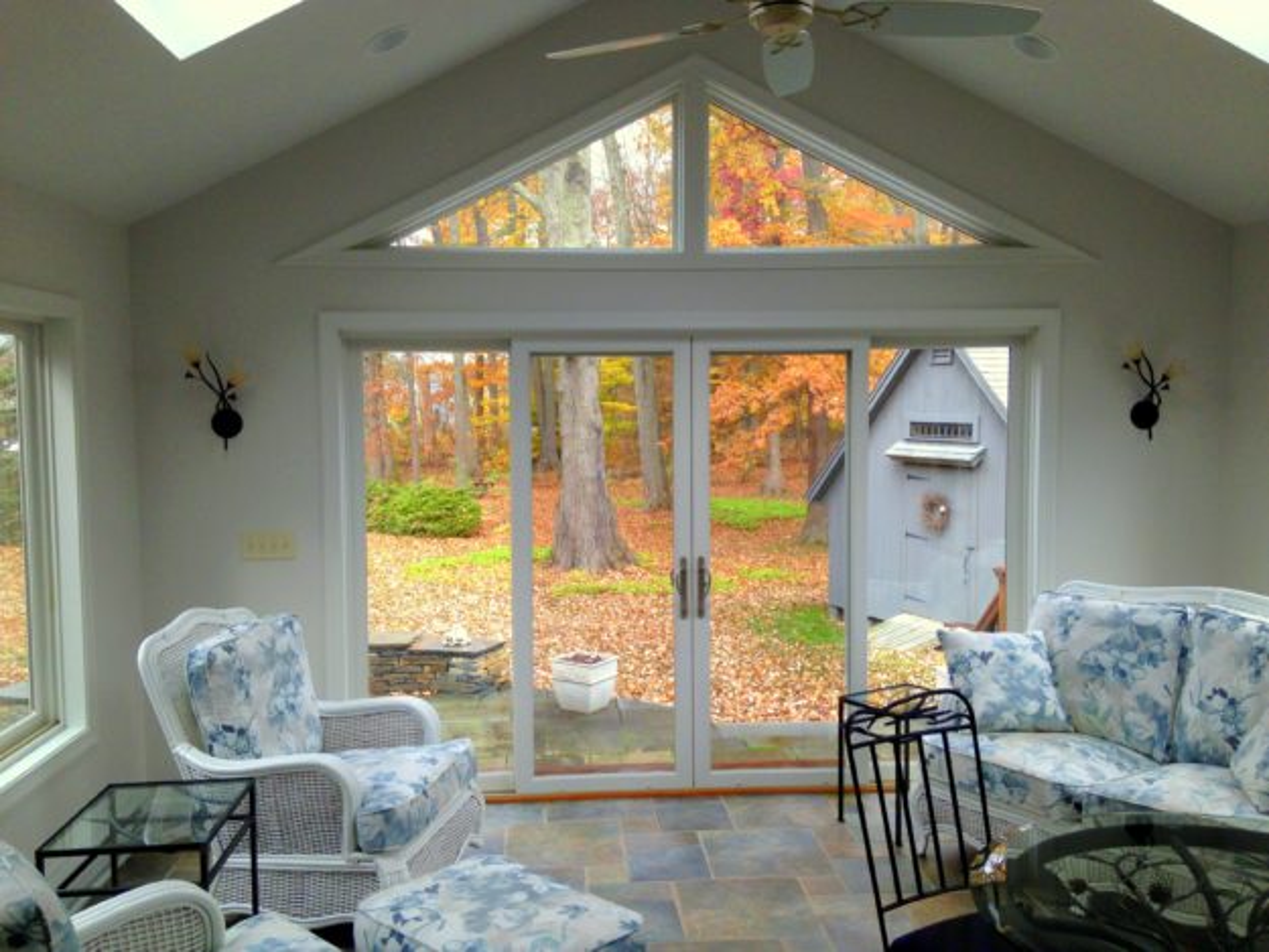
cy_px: 476
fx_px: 1210
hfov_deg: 55.3
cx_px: 634
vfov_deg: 43.0
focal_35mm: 33
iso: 64
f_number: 2.4
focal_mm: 4.12
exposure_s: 1/120
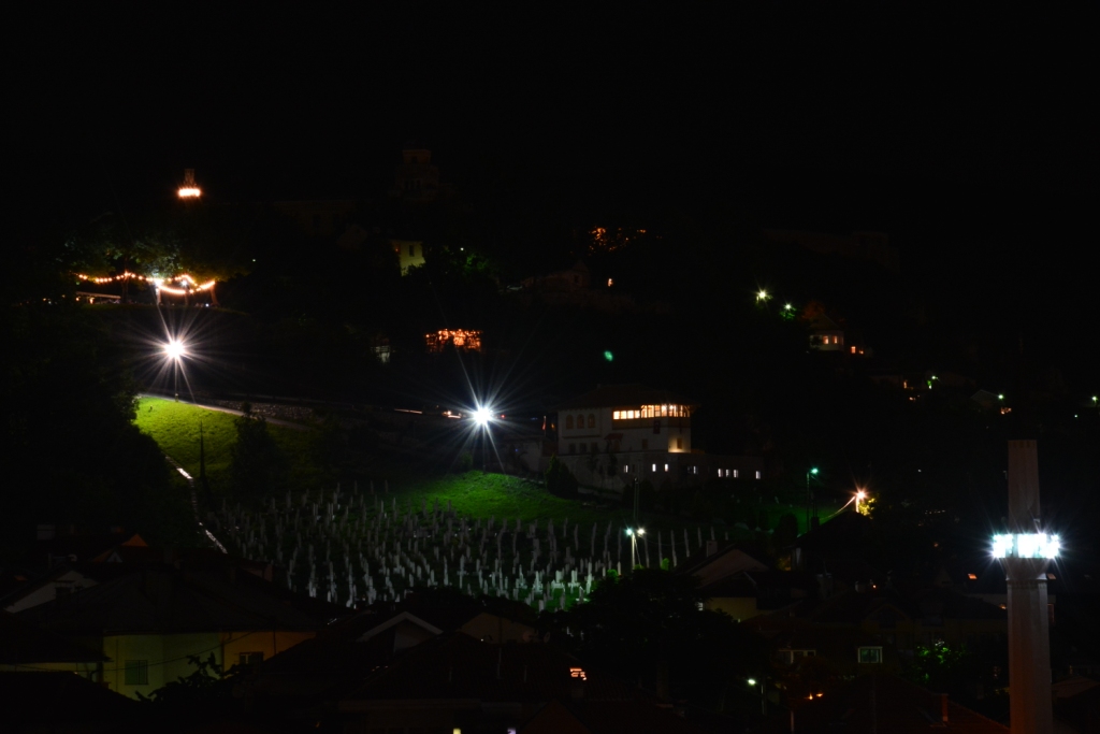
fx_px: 4813
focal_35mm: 158
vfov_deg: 8.7
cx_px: 550
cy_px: 367
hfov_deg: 13.0
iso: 800
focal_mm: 105
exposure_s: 4
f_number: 13
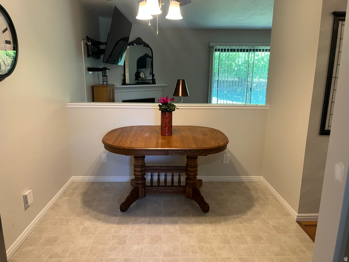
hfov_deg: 67.3
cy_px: 131
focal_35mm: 26
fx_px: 262
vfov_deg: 53.1
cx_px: 174
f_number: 1.6
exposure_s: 1/60
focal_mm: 5.1
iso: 125
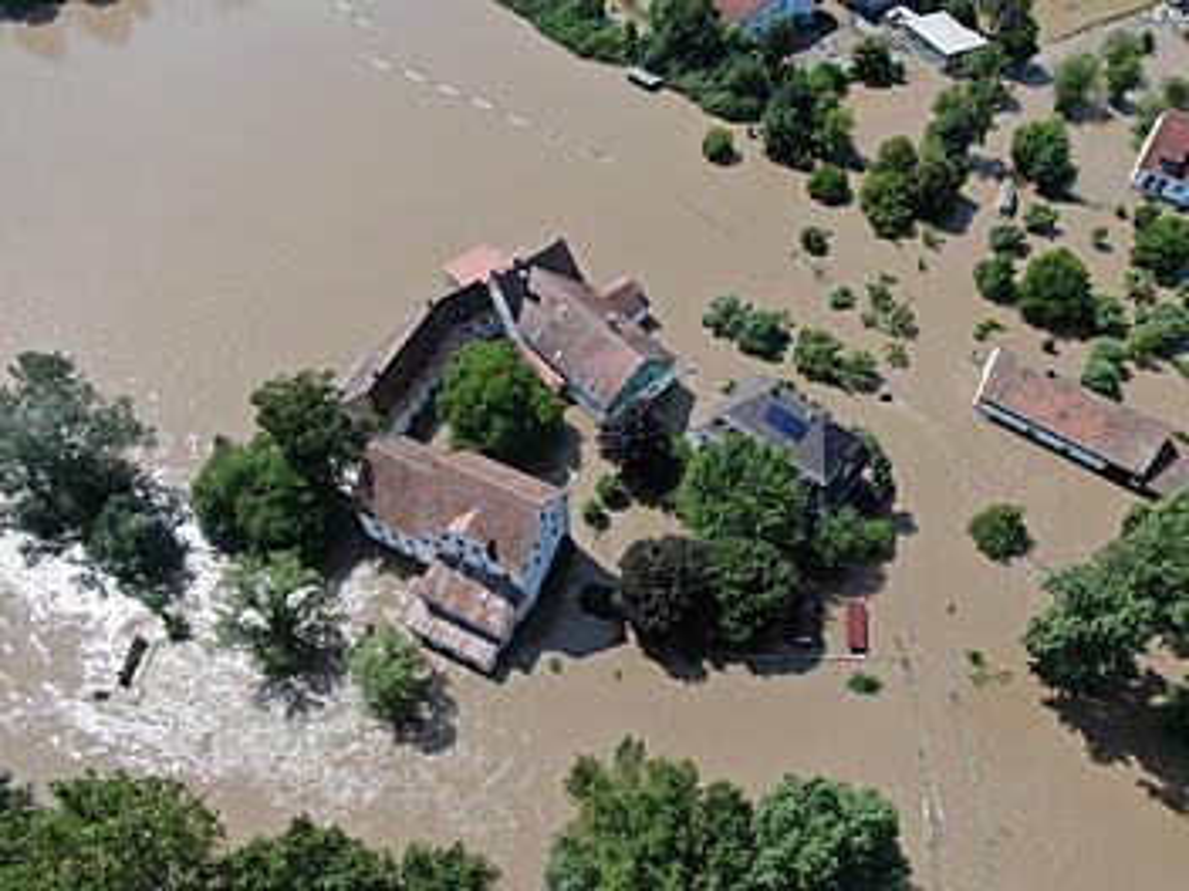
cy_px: 446
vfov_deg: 56.8
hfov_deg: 71.6
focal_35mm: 24
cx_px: 594
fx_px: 824
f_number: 2.8
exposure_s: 1/1000
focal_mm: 4.39
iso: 100
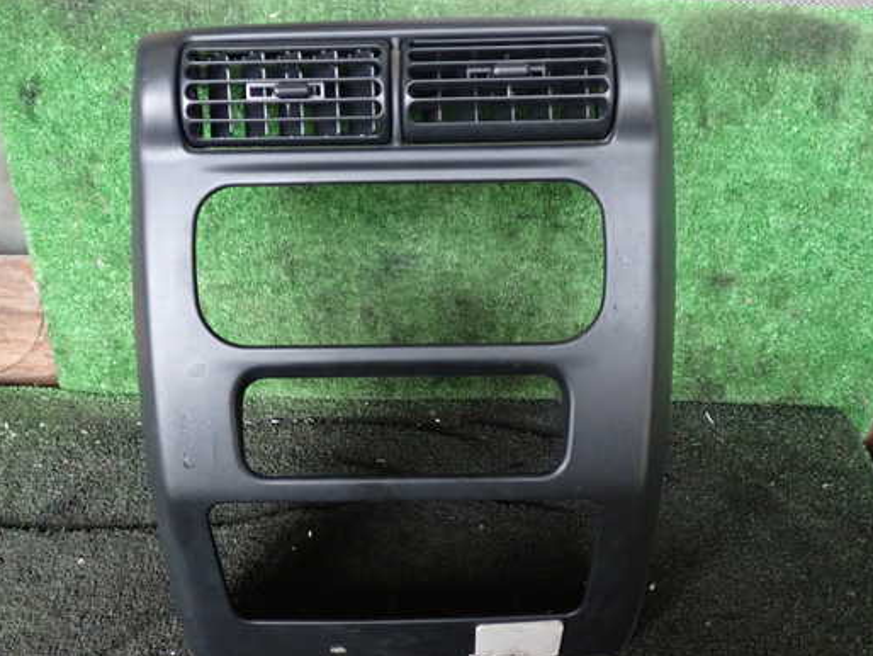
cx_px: 394
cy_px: 338
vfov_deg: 40.7
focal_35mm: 35
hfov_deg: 52.5
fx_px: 883
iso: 800
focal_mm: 5.4
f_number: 2.3
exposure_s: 1/25
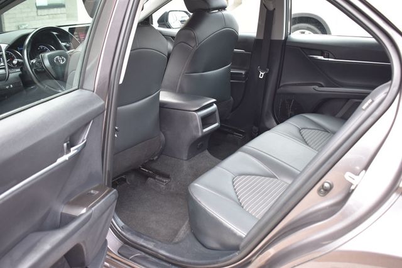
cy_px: 134
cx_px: 201
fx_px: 419
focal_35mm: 38
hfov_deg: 51.3
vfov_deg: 35.5
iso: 450
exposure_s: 1/60
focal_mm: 25
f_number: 4
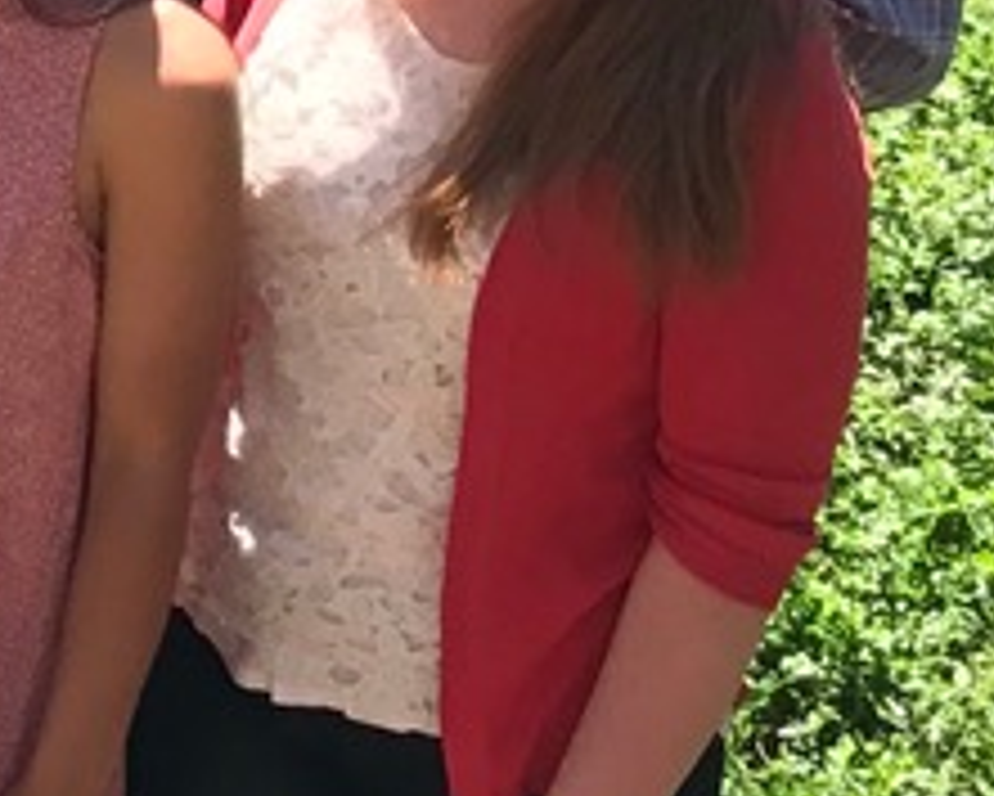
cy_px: -292
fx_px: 4650
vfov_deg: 9.6
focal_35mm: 158
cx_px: -1723
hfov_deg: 10.0
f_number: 1.8
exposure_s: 1/427
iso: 20
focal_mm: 3.99
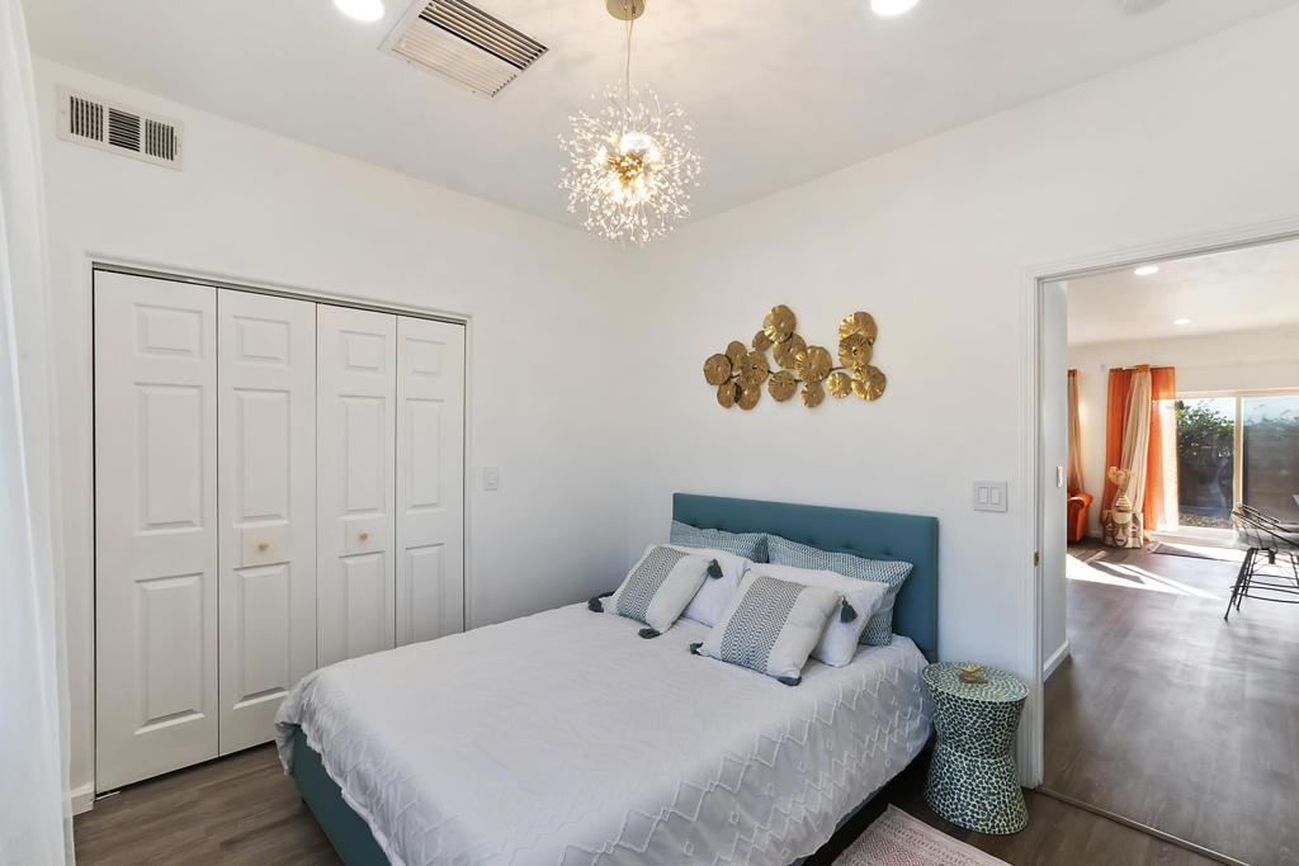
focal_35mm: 15
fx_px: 541
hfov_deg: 100.4
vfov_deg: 77.3
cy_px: 433
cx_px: 650
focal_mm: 10
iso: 400
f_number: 13
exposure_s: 1/30
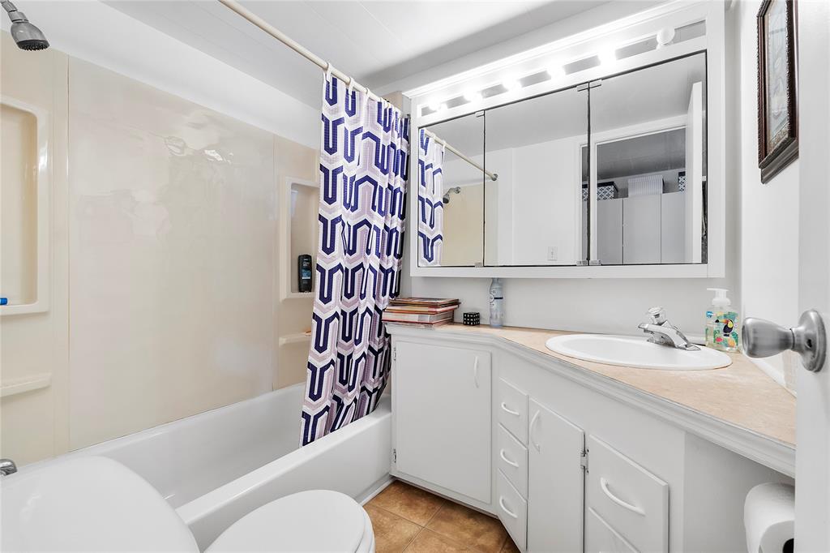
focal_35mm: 15
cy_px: 276
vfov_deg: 77.3
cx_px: 415
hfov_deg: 100.4
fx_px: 346
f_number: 8
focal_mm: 10
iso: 800
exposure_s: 1/15
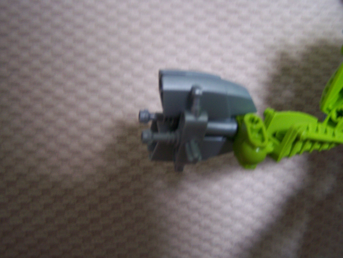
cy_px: 129
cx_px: 172
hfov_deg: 48.9
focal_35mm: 38
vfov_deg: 37.8
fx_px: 377
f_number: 2.8
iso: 160
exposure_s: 1/8
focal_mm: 6.3
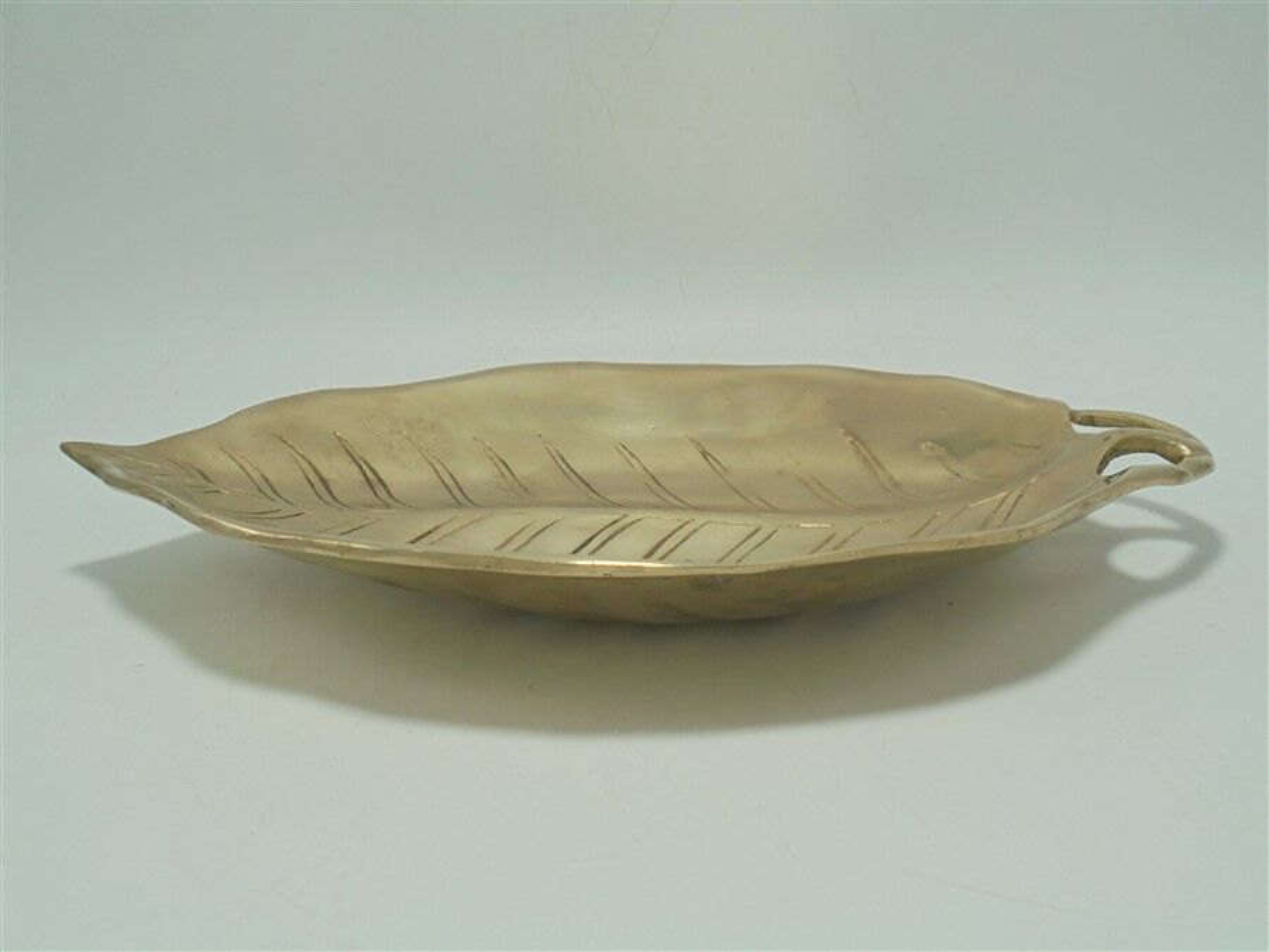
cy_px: 476
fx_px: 1393
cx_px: 634
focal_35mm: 38
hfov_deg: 49.0
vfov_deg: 37.7
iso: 100
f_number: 4.2
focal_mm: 6.9
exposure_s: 1/80
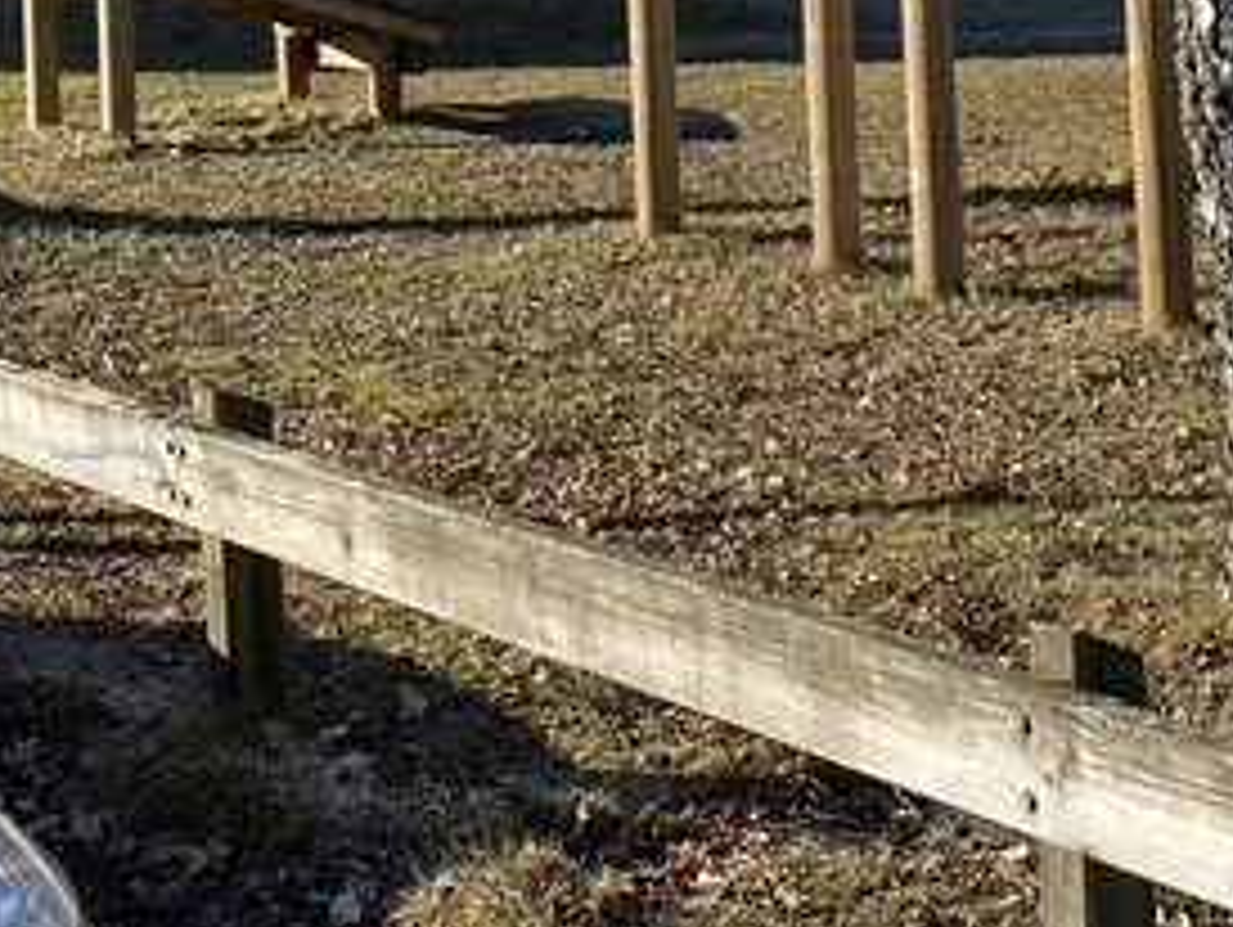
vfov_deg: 15.4
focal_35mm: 91
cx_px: 1179
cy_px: -302
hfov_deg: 20.9
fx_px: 3244
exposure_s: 1/1429
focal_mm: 4.25
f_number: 1.8
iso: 32
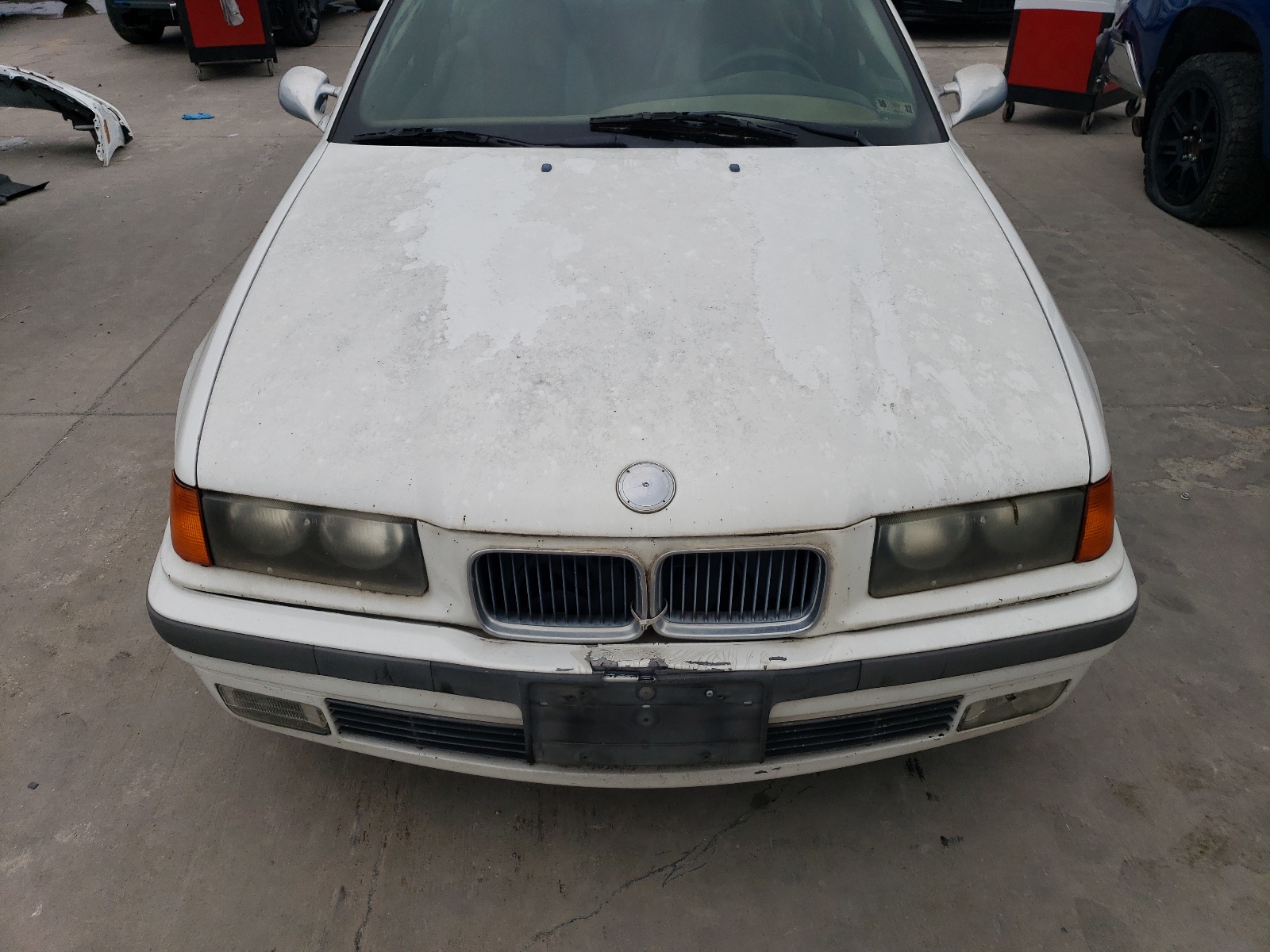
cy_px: 476
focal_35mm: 26
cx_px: 635
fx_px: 954
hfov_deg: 67.3
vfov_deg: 53.1
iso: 50
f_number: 1.5
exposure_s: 1/5000
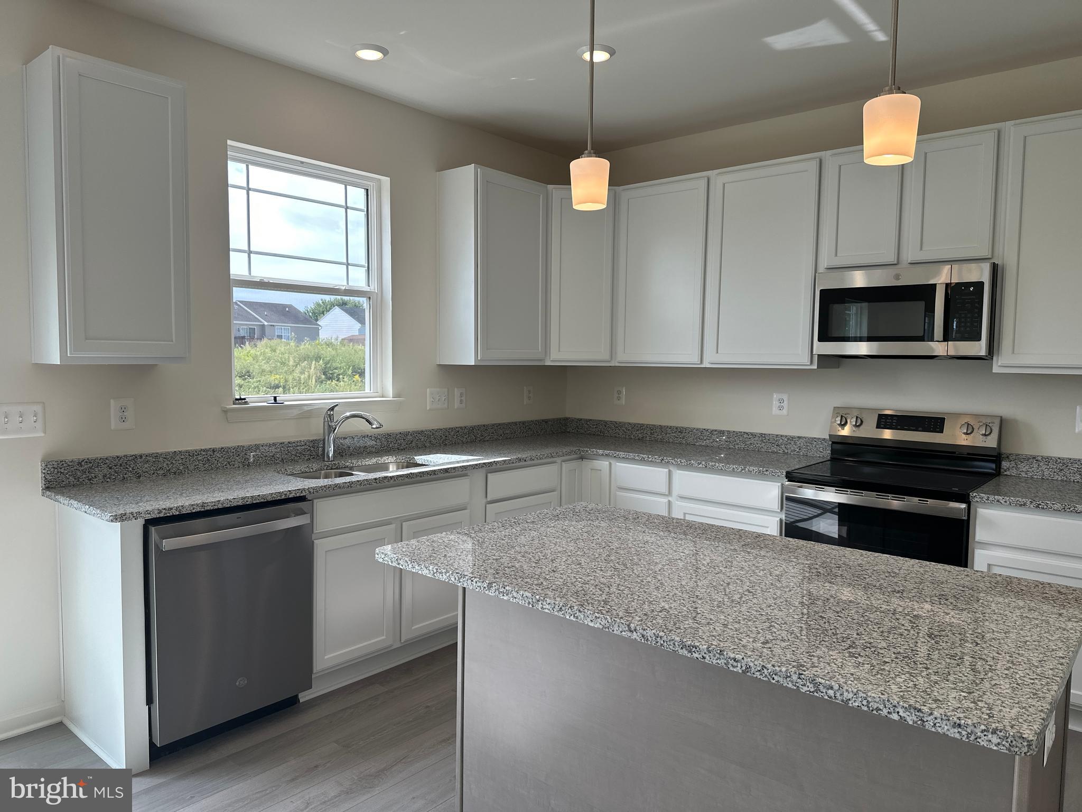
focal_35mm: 24
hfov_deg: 71.6
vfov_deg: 56.8
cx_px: 541
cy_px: 406
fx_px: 750
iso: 80
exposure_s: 1/659
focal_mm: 6.86
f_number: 1.78
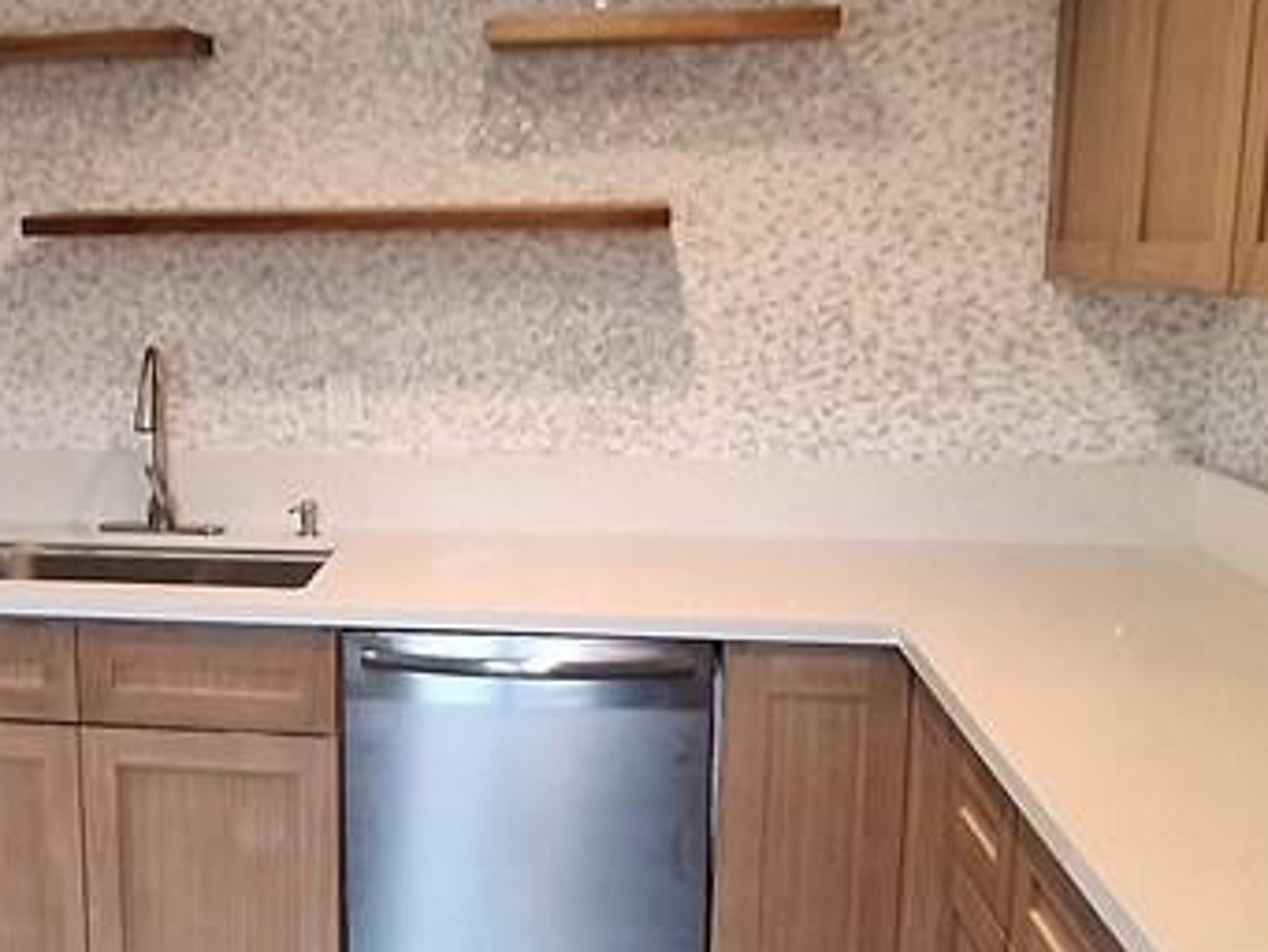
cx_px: 312
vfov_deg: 36.8
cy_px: 450
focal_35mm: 39
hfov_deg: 46.1
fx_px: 1429
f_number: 2.2
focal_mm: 1.74
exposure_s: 1/40
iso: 125
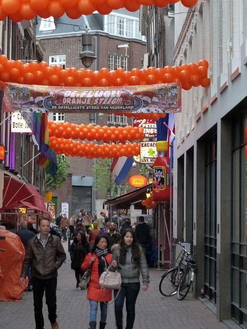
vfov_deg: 14.8
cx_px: 111
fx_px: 1266
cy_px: 164
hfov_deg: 11.1
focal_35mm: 133
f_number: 4.4
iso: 800
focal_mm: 18.2
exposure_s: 1/40
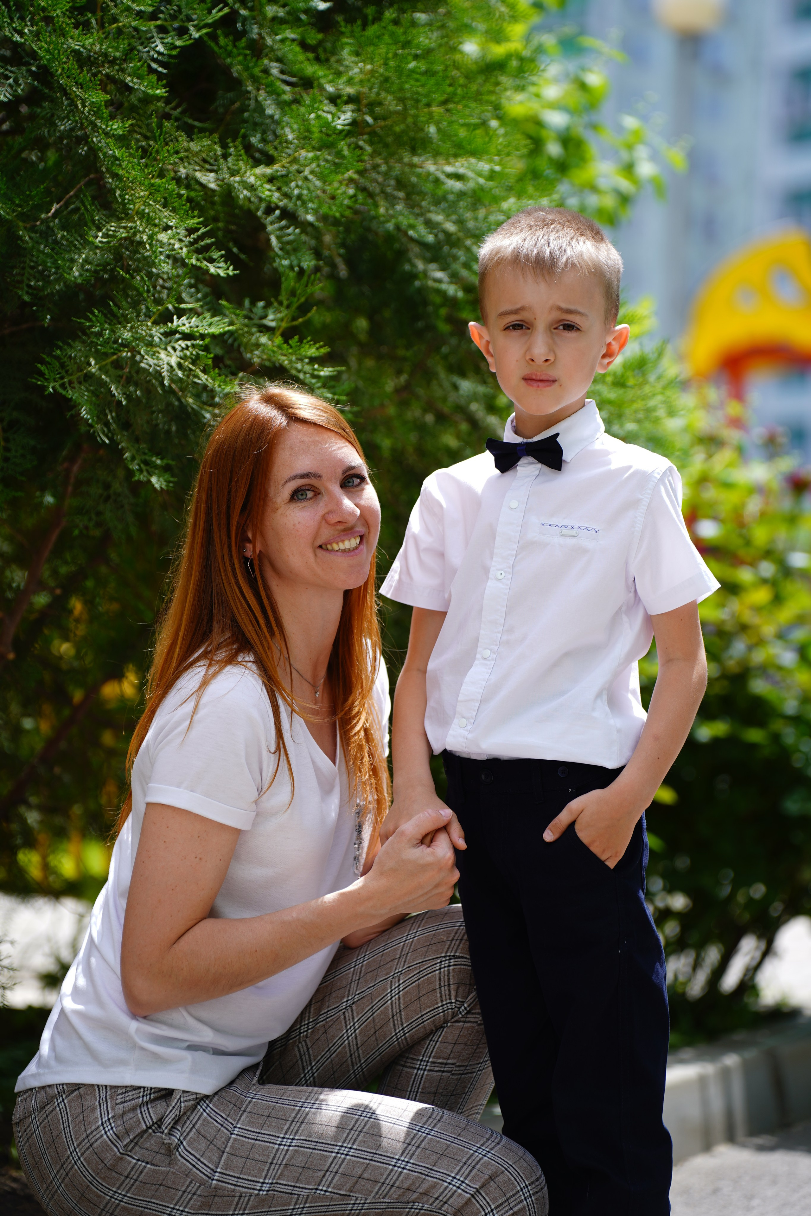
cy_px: 608
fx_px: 3717
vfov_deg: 18.6
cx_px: 406
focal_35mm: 110
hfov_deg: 12.5
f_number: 2.8
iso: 64
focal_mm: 110
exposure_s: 1/500
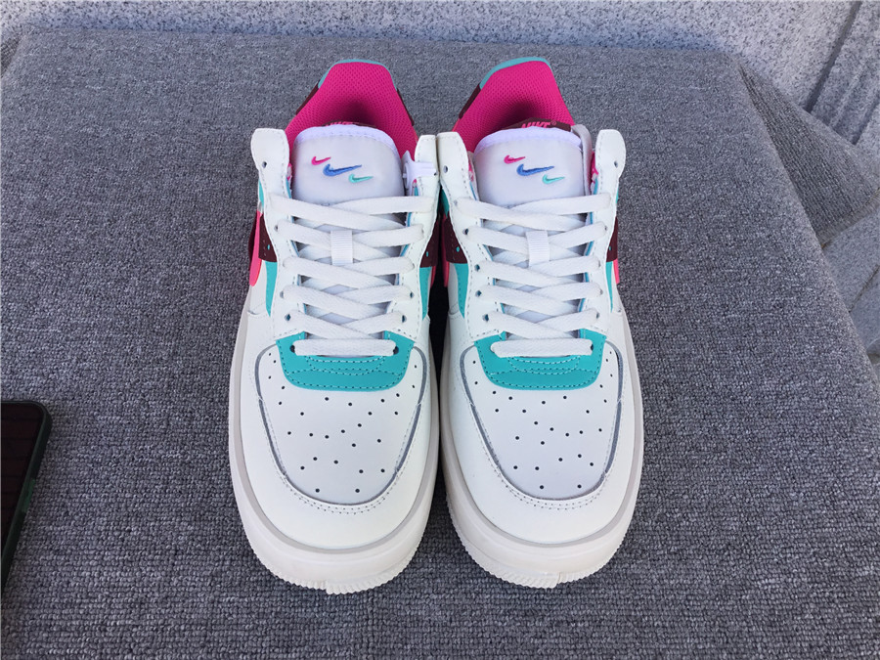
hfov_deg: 58.4
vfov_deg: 45.4
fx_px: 788
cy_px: 330
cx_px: 440
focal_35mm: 31
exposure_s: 1/198
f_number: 2.4
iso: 25
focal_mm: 3.3
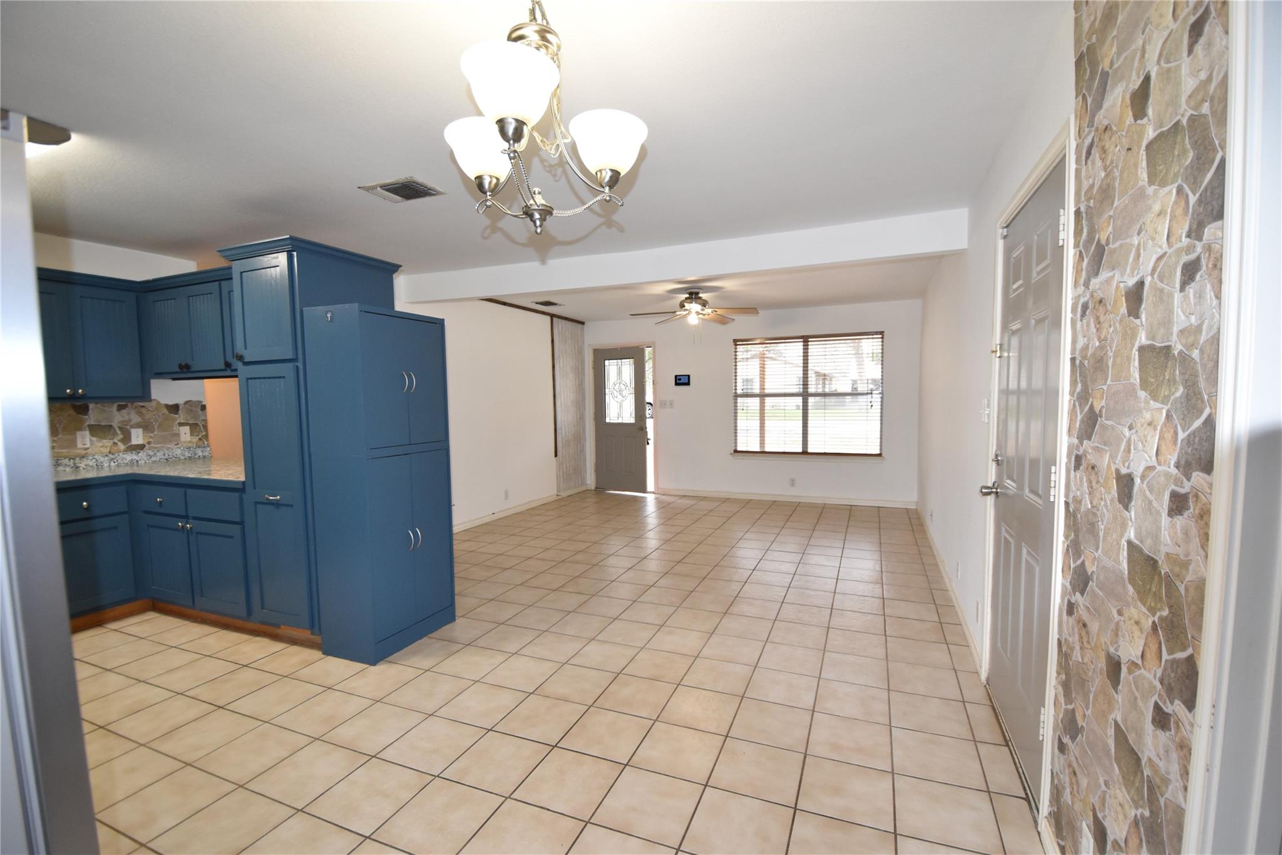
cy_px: 428
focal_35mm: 15
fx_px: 534
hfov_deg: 100.4
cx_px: 641
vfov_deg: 77.3
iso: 1250
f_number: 3.5
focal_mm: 10
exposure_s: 1/200
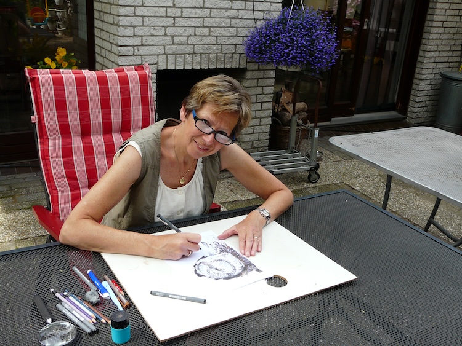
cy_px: 173
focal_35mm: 36
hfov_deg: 51.3
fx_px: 481
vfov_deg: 39.7
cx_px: 231
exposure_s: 1/200
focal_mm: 5.9
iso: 100
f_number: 4.5
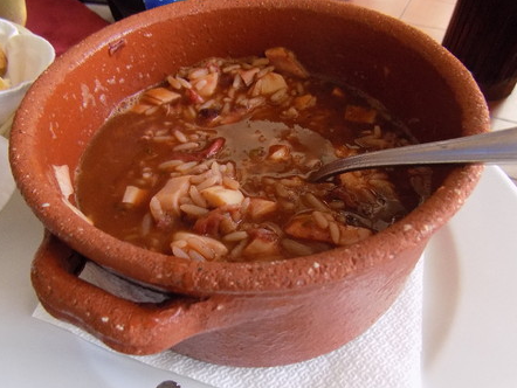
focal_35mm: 26
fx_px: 389
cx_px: 248
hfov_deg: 67.2
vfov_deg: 53.0
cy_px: 216
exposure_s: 1/30
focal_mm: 4
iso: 360
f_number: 3.1
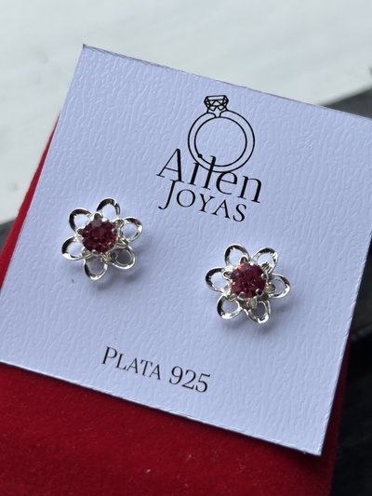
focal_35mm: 52
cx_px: 186
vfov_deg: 36.8
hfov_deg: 28.0
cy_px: 248
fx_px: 745
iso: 32
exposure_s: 1/1812
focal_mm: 5.96
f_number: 1.6
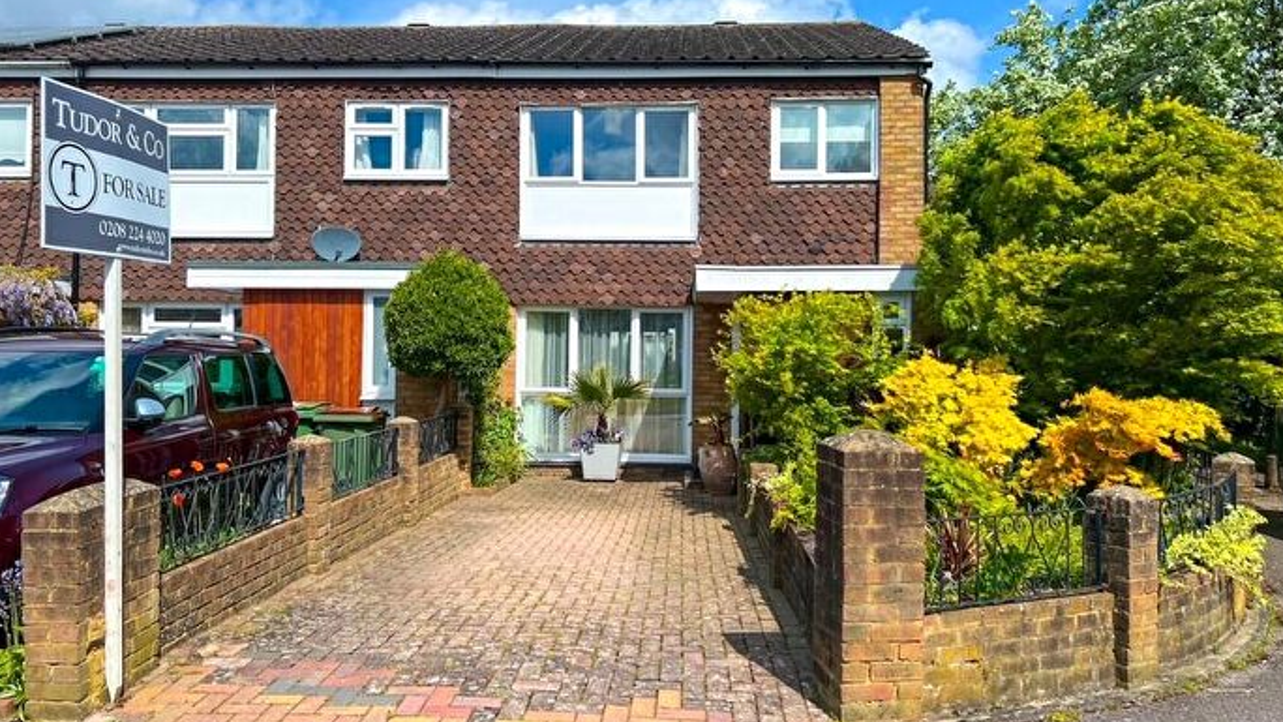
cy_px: 322
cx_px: 642
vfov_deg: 40.1
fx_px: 987
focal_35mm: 29
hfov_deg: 66.1
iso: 50
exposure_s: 1/4600
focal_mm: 5.7
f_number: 1.5
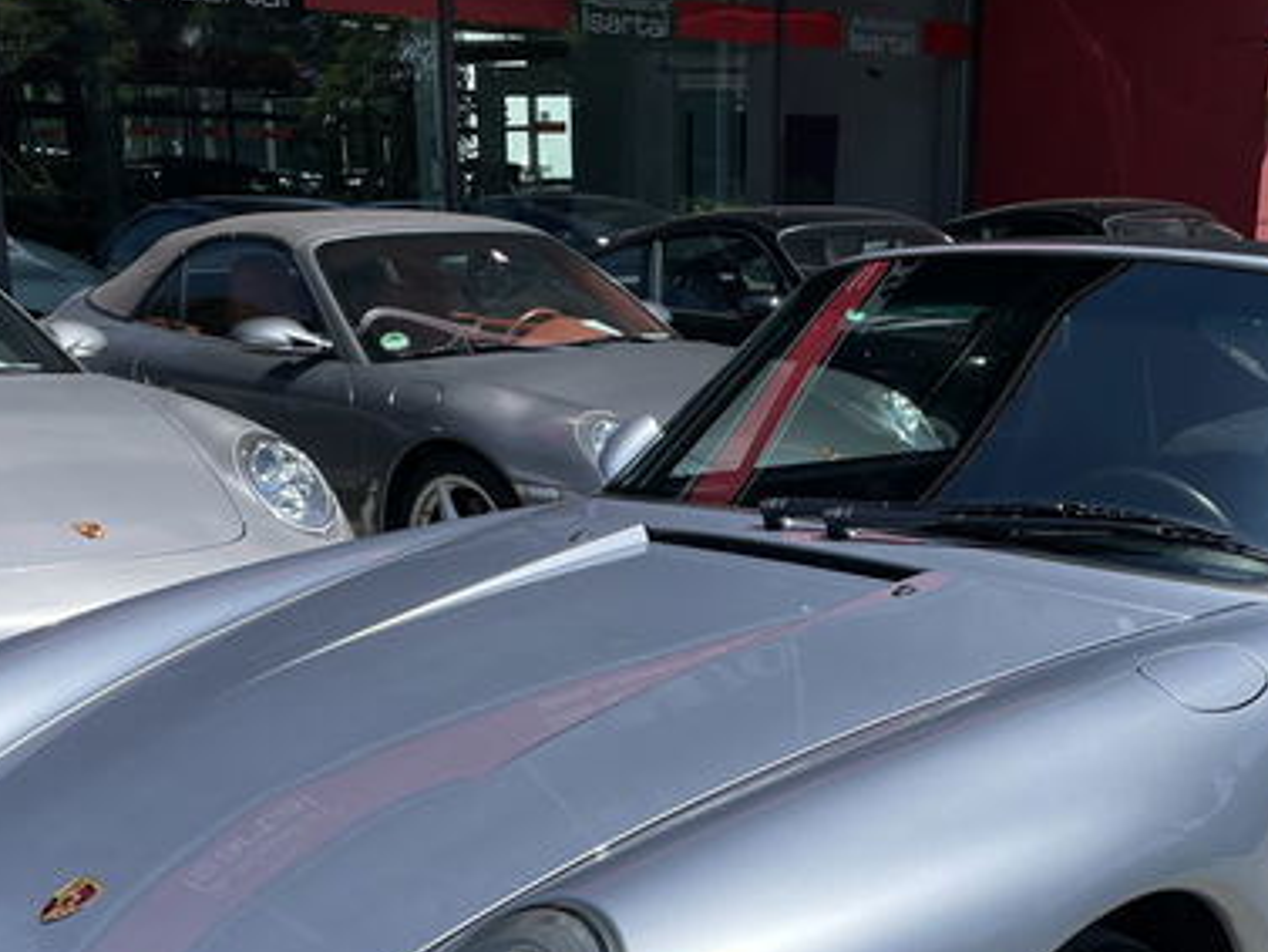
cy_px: 814
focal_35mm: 53
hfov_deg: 36.1
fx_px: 1942
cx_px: 726
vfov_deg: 26.8
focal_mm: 4.2
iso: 32
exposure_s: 1/3401
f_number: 1.6
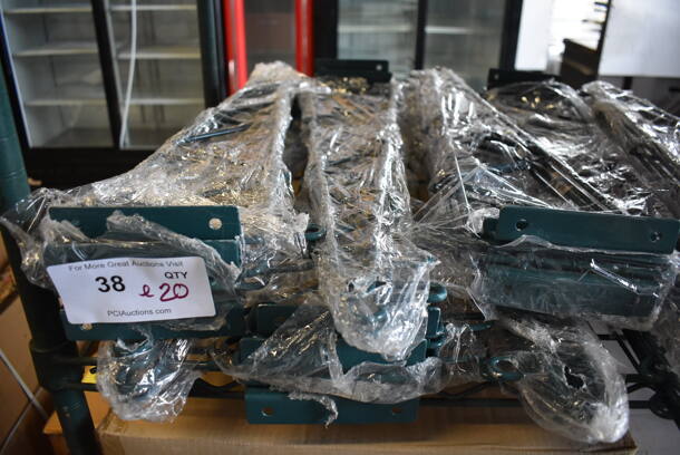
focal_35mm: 27
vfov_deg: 48.0
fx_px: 510
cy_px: 228
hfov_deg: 67.3
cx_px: 340
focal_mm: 18
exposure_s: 1/125
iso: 1000
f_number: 3.5
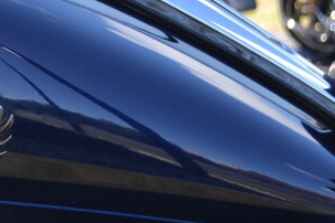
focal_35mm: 202
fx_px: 1880
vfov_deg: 6.7
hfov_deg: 9.8
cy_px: -61
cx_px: -217
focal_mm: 34
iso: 100
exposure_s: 1/160
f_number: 5
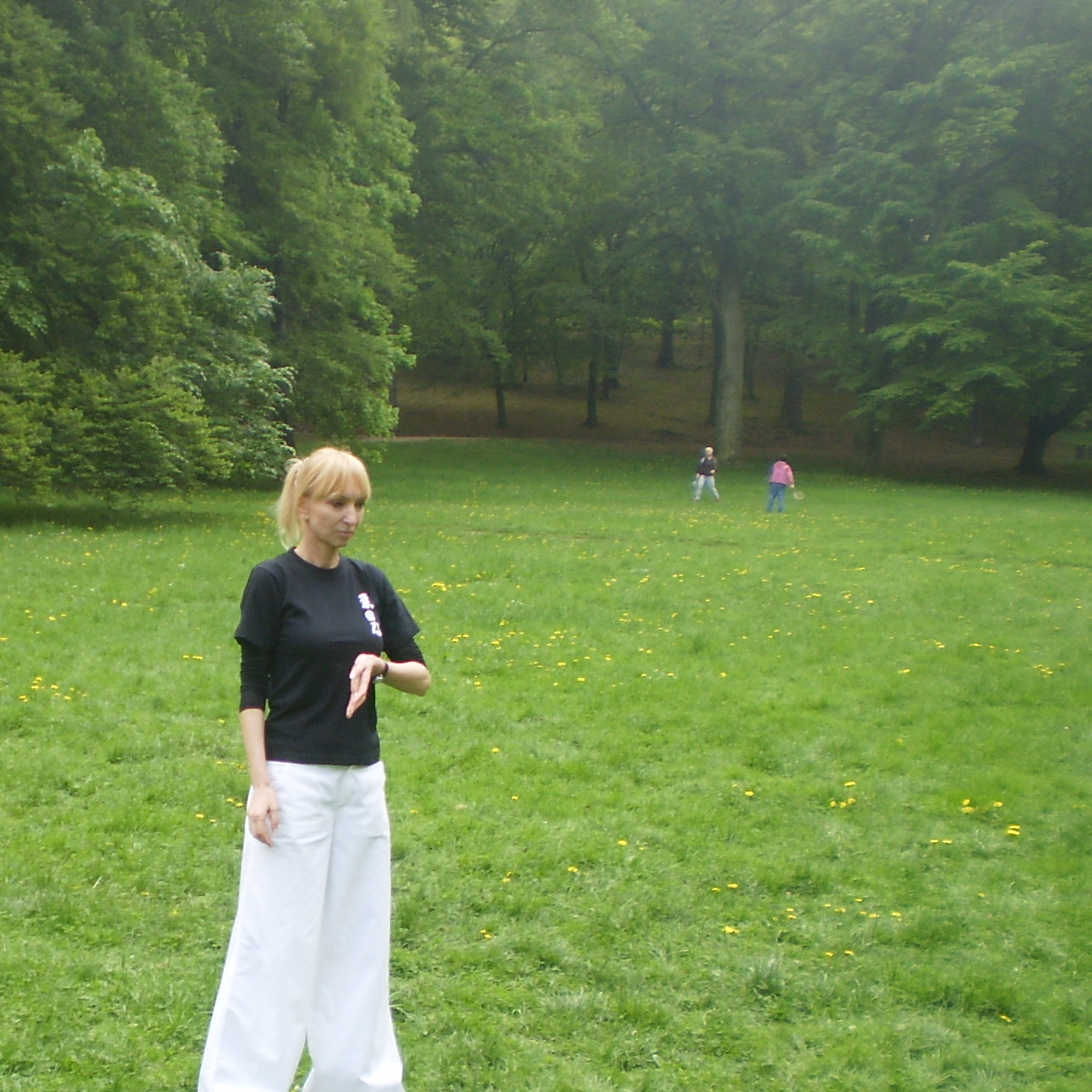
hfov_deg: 27.0
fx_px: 2248
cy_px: 721
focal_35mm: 63
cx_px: 285
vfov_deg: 27.1
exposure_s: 1/200
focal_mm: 6.3
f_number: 3.1
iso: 64
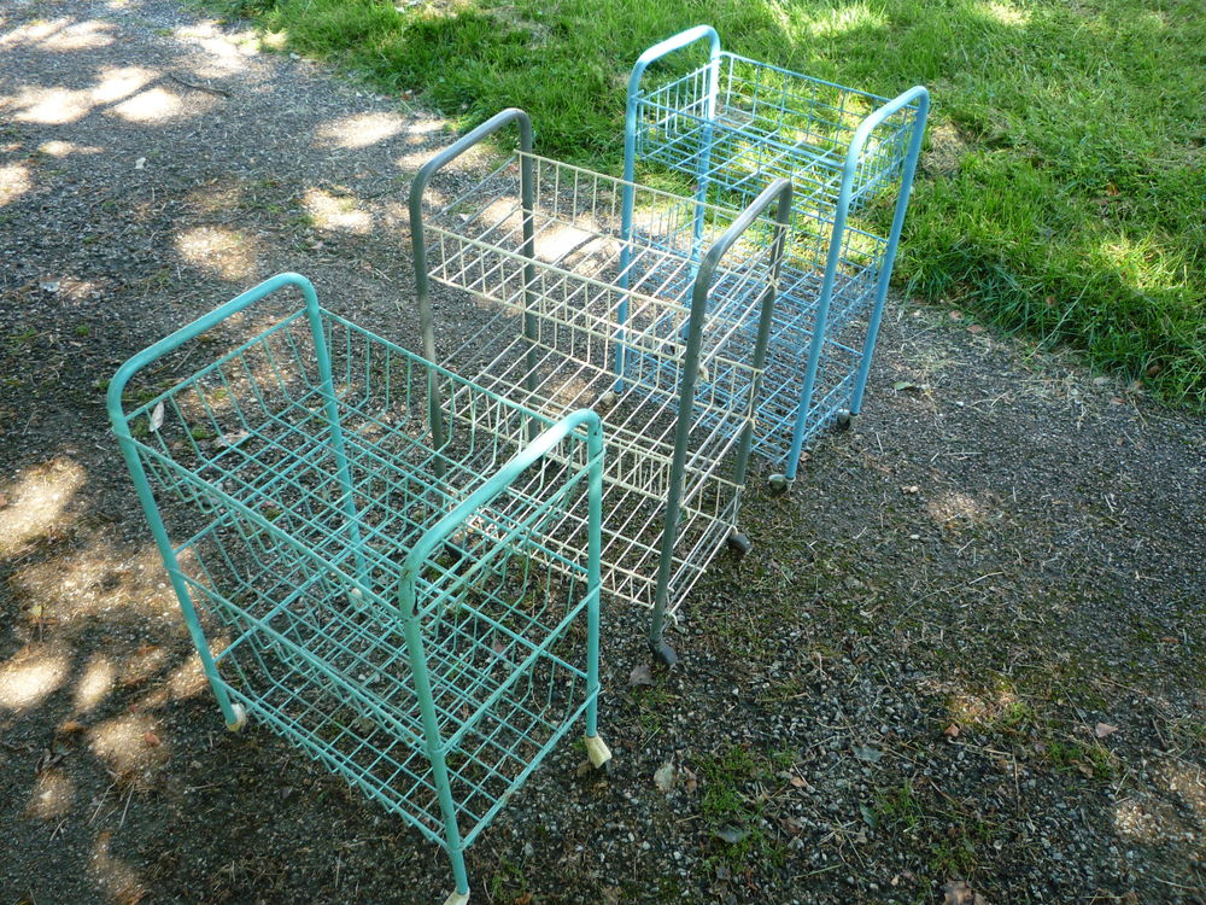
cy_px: 452
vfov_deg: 46.8
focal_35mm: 30
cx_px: 603
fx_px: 1045
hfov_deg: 60.0
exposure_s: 1/30
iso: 100
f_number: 3.3
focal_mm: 5.2
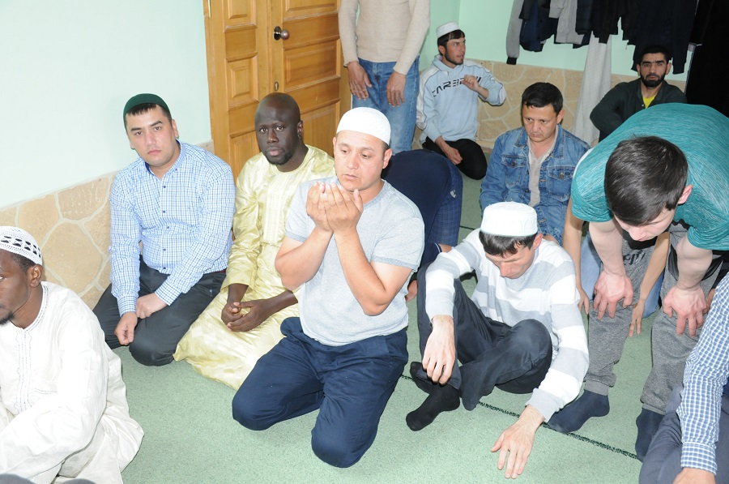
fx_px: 728
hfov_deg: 53.2
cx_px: 364
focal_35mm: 36
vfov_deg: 36.8
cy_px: 242
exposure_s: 1/60
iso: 800
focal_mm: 24
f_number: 5
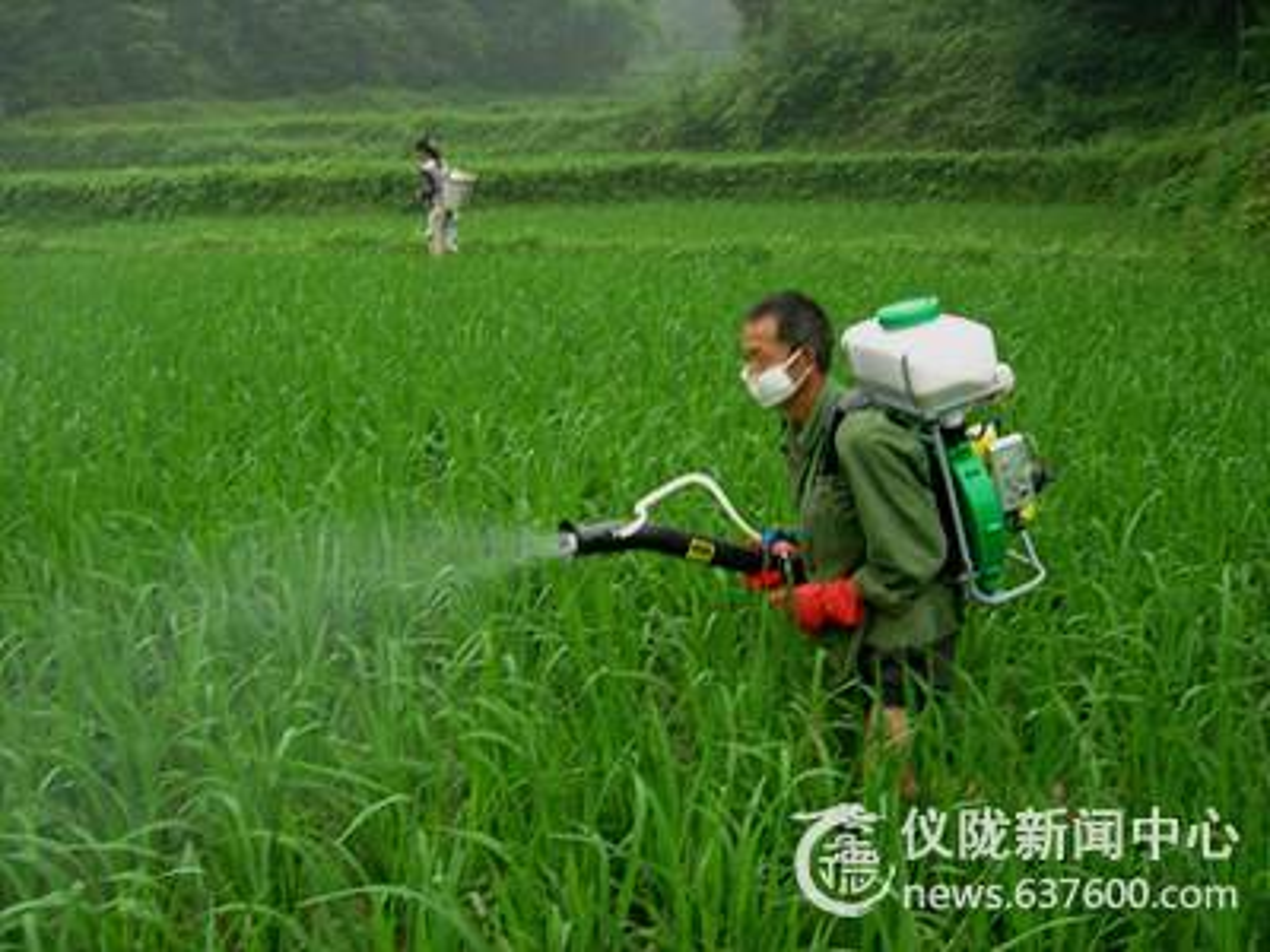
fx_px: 1321
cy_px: 476
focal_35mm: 36
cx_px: 635
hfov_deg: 51.4
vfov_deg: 39.7
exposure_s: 1/79.6
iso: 64
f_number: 3.8
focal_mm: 7.5
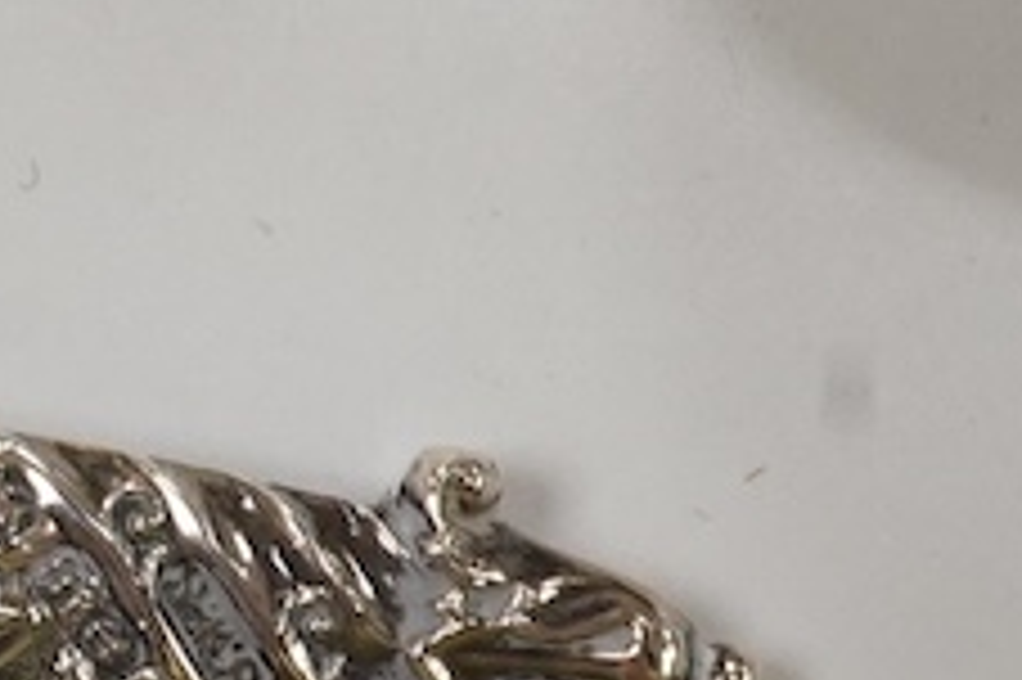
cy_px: 356
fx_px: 6326
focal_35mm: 223
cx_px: -957
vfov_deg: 6.2
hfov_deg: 8.8
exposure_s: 1/100
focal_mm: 30
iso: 2500
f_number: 18
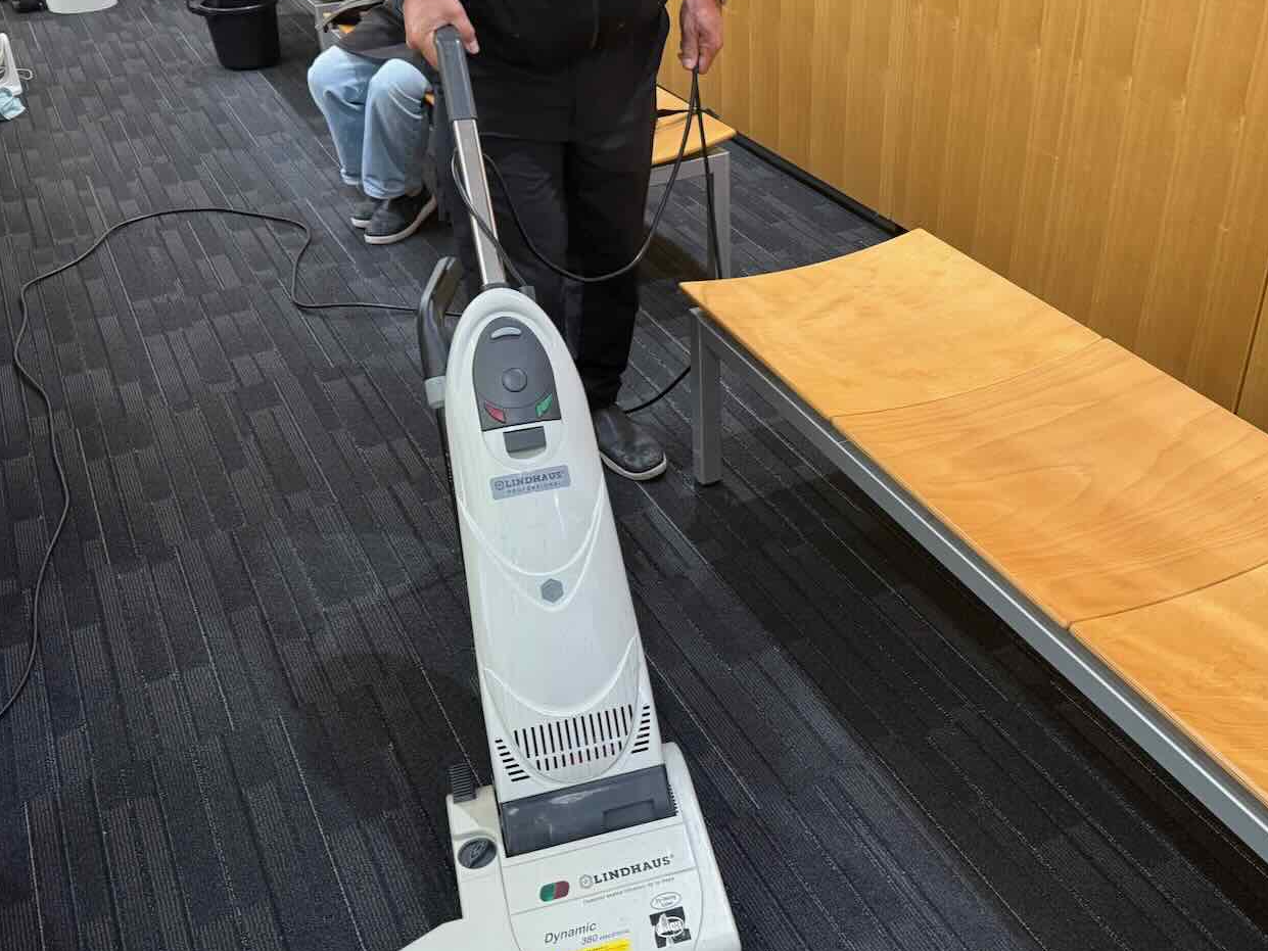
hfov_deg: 61.2
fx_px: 1062
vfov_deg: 48.1
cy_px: 542
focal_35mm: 29
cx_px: 746
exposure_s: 1/60
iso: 320
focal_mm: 6.76
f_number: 1.78
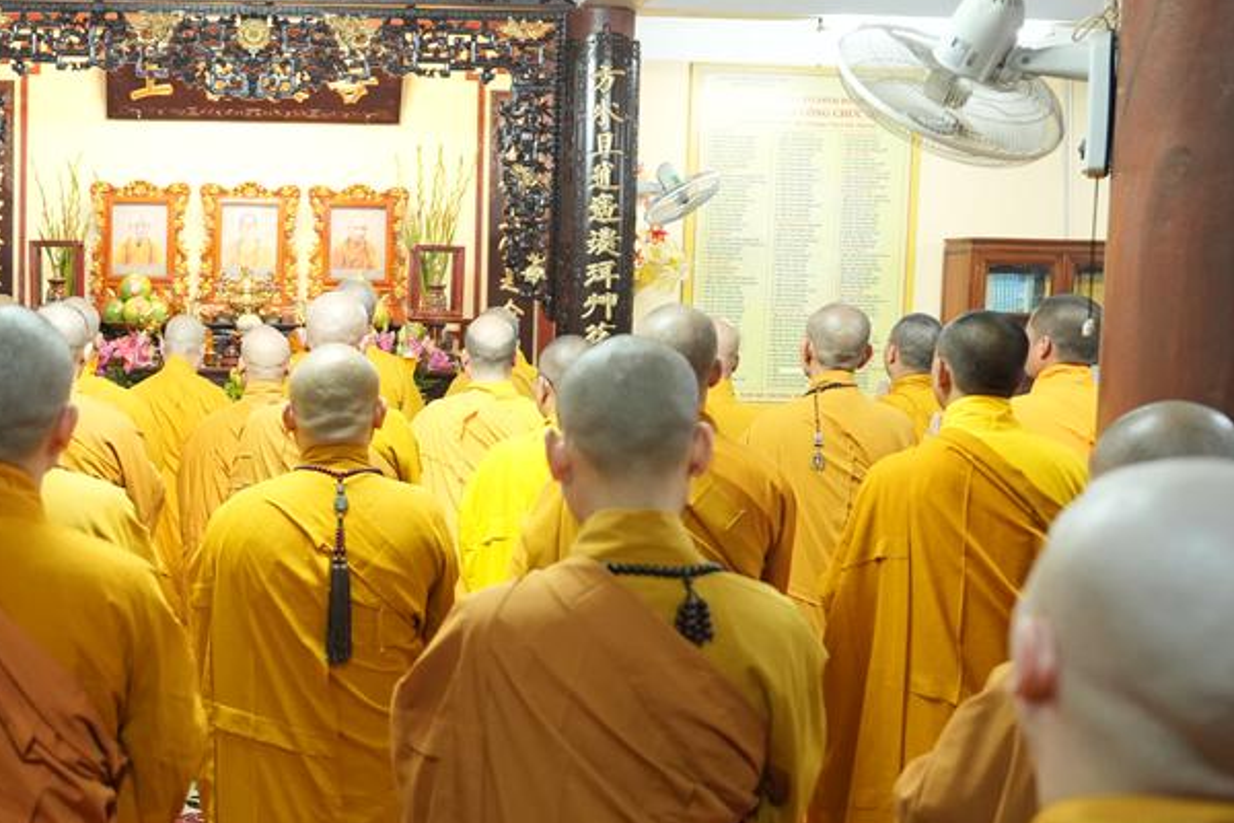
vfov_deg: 28.1
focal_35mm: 48
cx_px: 199
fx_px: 1645
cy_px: 428
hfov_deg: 39.1
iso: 3200
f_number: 2.8
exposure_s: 1/100
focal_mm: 24
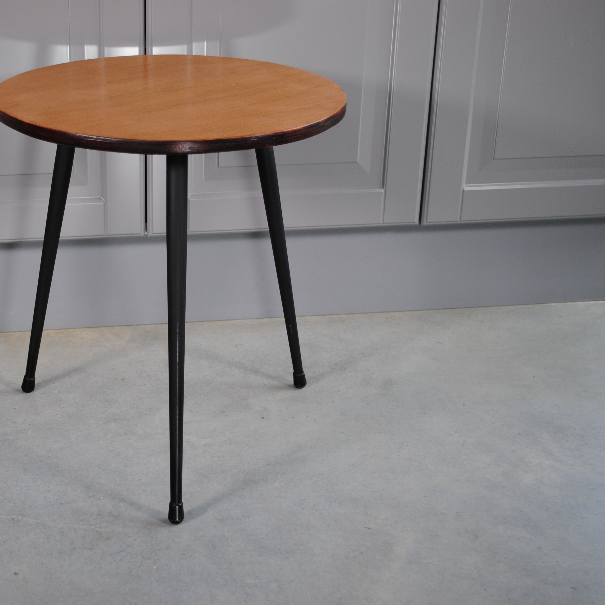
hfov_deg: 29.2
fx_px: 1147
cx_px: 168
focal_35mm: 58
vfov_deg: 29.6
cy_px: 306
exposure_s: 1/80
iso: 200
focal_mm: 30
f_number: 4.5
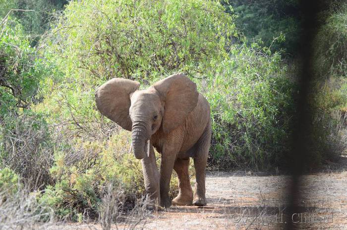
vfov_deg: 6.3
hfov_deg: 9.5
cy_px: 115
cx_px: 174
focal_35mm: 218
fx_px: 2091
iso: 360
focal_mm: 145
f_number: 5
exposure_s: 1/500
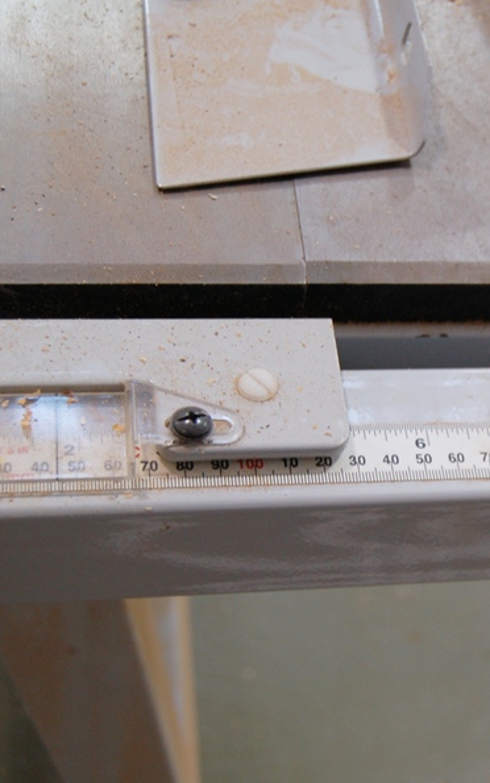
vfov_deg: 28.7
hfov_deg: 17.7
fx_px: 1533
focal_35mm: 72
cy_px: 392
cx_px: 486
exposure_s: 1/30
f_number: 4.5
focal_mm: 31
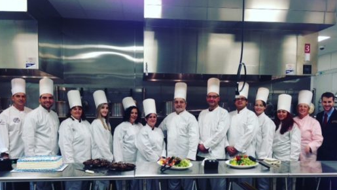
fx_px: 331
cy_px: 128
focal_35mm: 37
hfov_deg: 54.0
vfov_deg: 31.7
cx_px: 170
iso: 50
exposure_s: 1/24
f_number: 2.4
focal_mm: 4.12
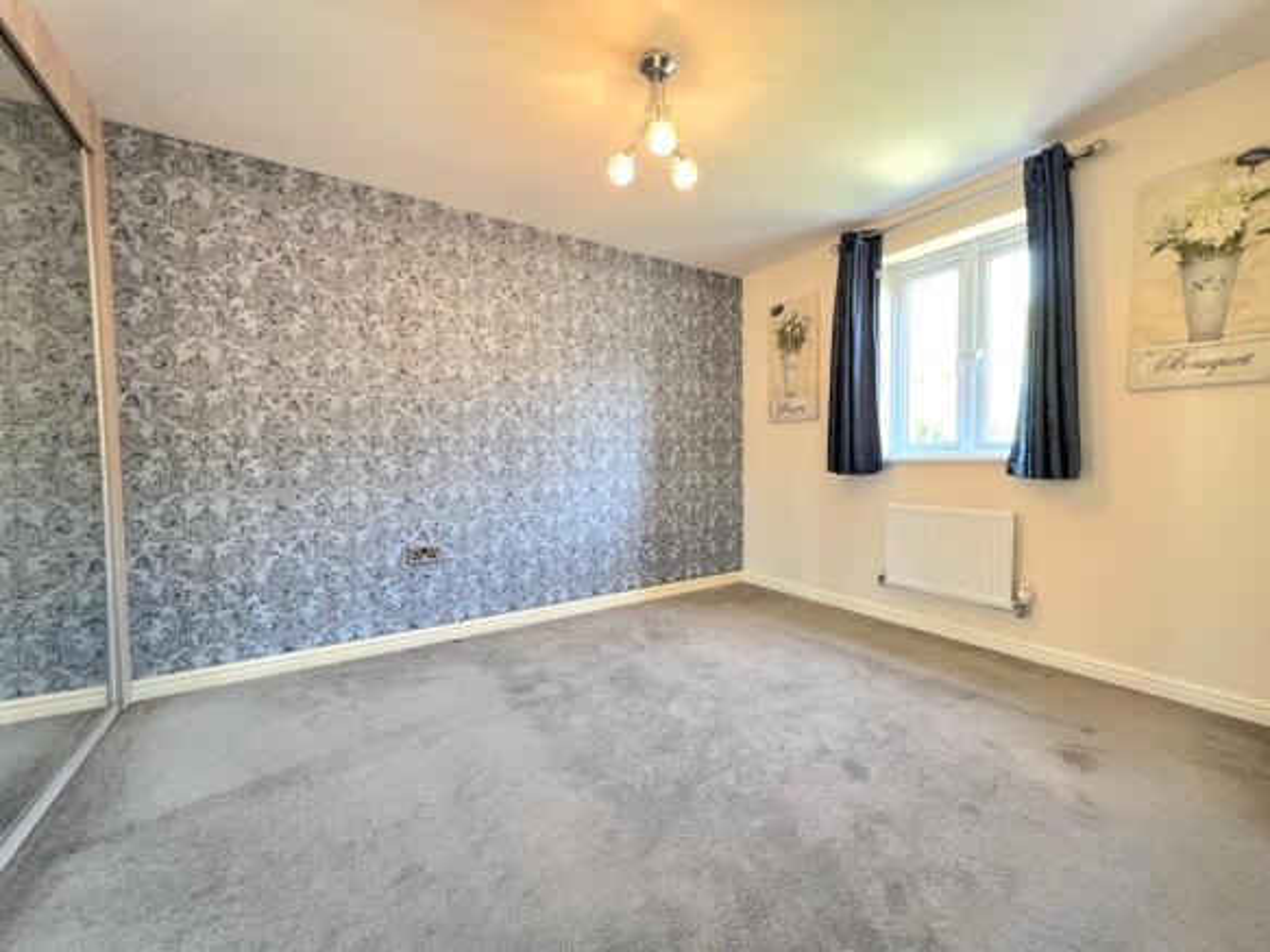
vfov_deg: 89.9
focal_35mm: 13
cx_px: 635
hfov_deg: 106.2
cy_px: 476
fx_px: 477
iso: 200
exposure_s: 1/50
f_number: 1.8
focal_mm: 1.57
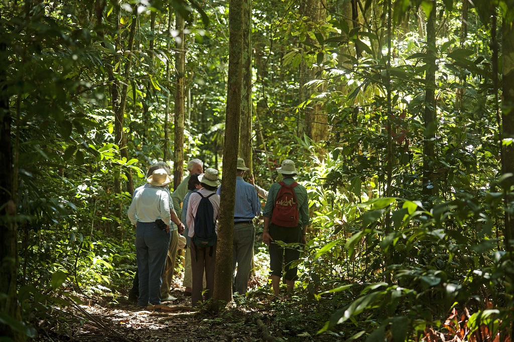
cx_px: 257
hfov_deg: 19.5
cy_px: 171
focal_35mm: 105
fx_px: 1499
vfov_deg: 13.0
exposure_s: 1/50
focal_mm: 105
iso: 200
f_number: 4
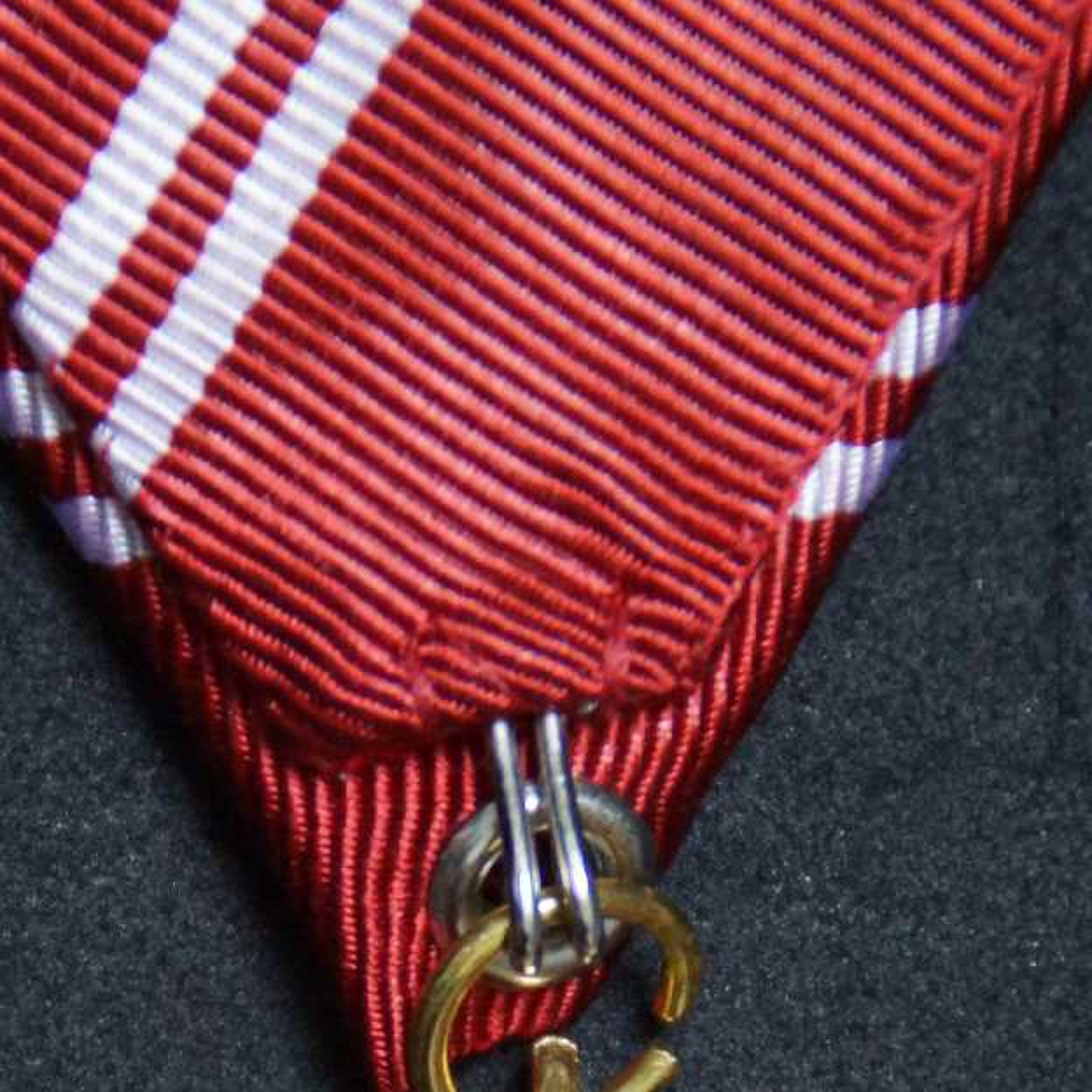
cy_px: 1155
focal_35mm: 736
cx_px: 378
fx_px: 26268
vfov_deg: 2.4
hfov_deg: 2.4
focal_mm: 200
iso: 1600
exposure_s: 1/100
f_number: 6.3
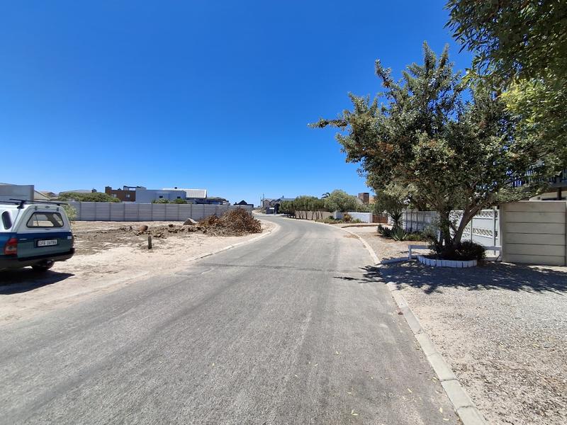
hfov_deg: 94.5
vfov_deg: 78.1
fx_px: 262
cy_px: 212
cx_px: 284
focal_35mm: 16
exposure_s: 1/1808
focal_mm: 1.64
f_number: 2.2
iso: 40
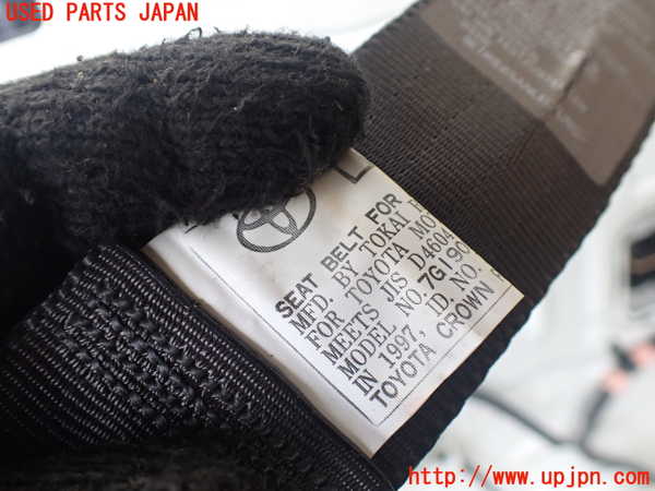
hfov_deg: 60.0
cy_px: 246
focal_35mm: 30
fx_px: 568
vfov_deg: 46.8
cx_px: 328
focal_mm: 5.4
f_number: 2.3
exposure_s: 1/125
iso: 200
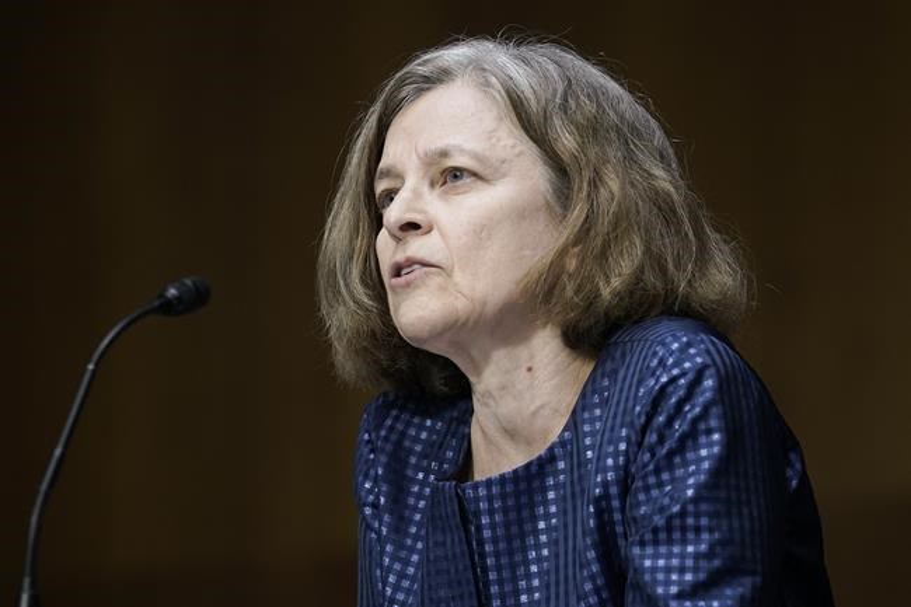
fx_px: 7513
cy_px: 304
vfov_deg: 4.6
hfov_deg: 6.9
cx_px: 456
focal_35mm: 297
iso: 1600
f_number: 3.2
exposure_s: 1/160
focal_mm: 198
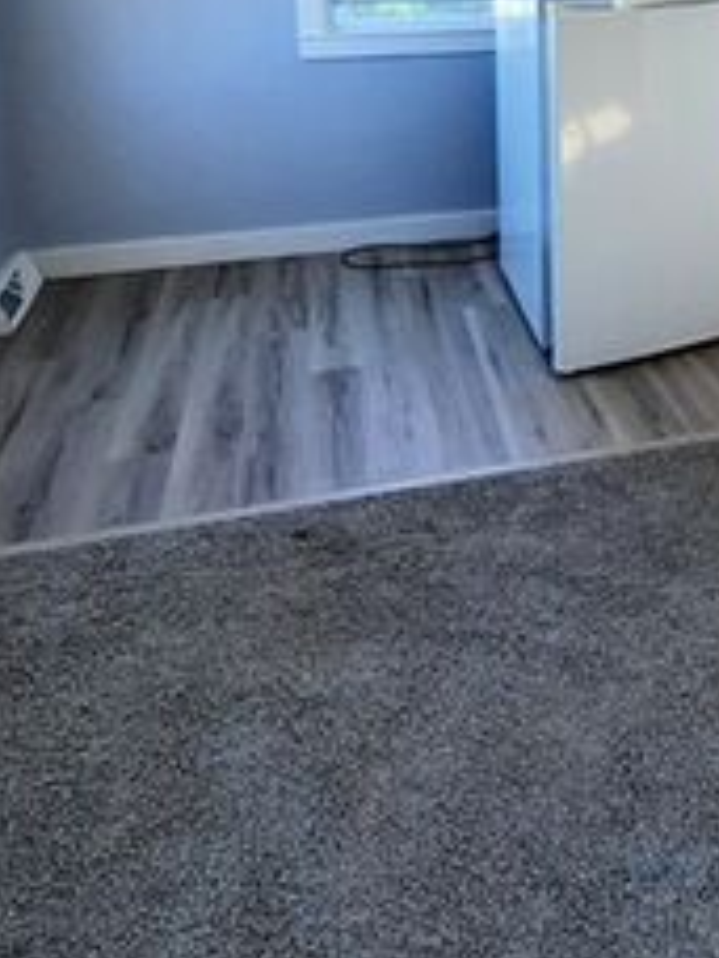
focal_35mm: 38
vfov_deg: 41.1
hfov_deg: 35.1
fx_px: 1052
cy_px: -48
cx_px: 673
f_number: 2.2
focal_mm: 1.74
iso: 64
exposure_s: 1/40
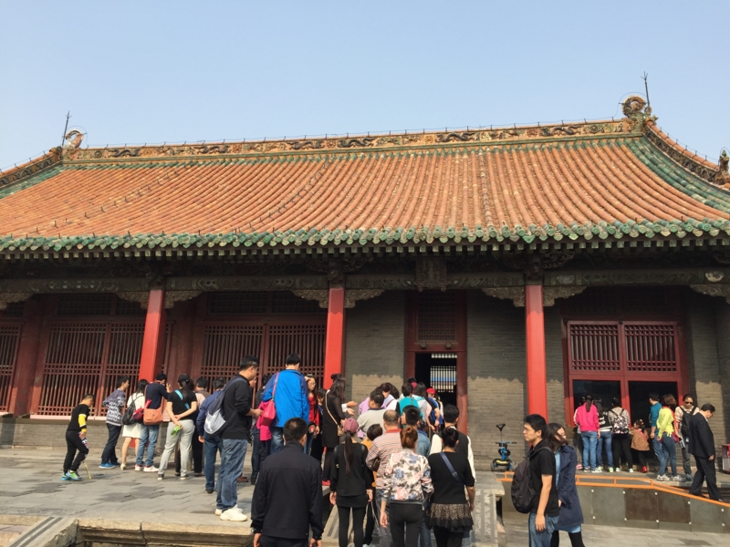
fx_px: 612
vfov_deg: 48.2
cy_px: 274
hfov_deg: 61.7
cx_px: 365
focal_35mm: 29
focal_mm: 4.15
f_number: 2.2
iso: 32
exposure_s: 1/1412
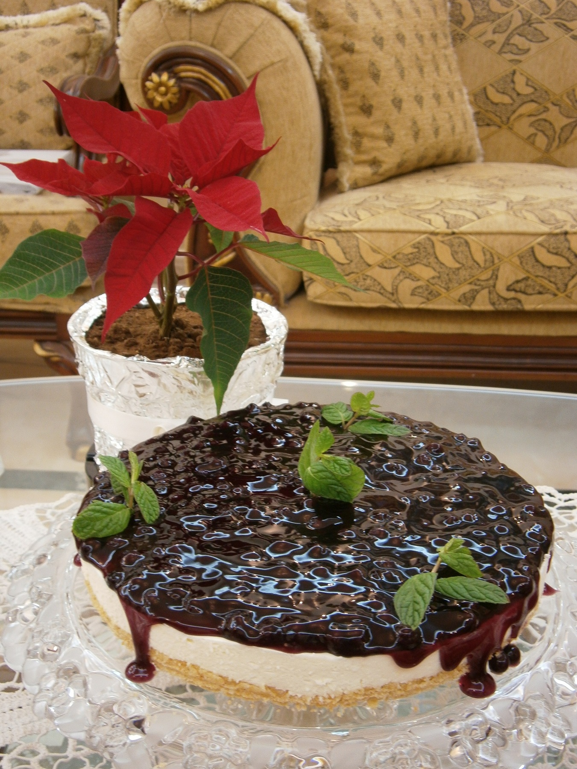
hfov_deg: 30.9
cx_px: 288
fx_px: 1045
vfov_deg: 40.4
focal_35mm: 47
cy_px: 384
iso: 125
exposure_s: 1/5
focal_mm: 8.3
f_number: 3.4
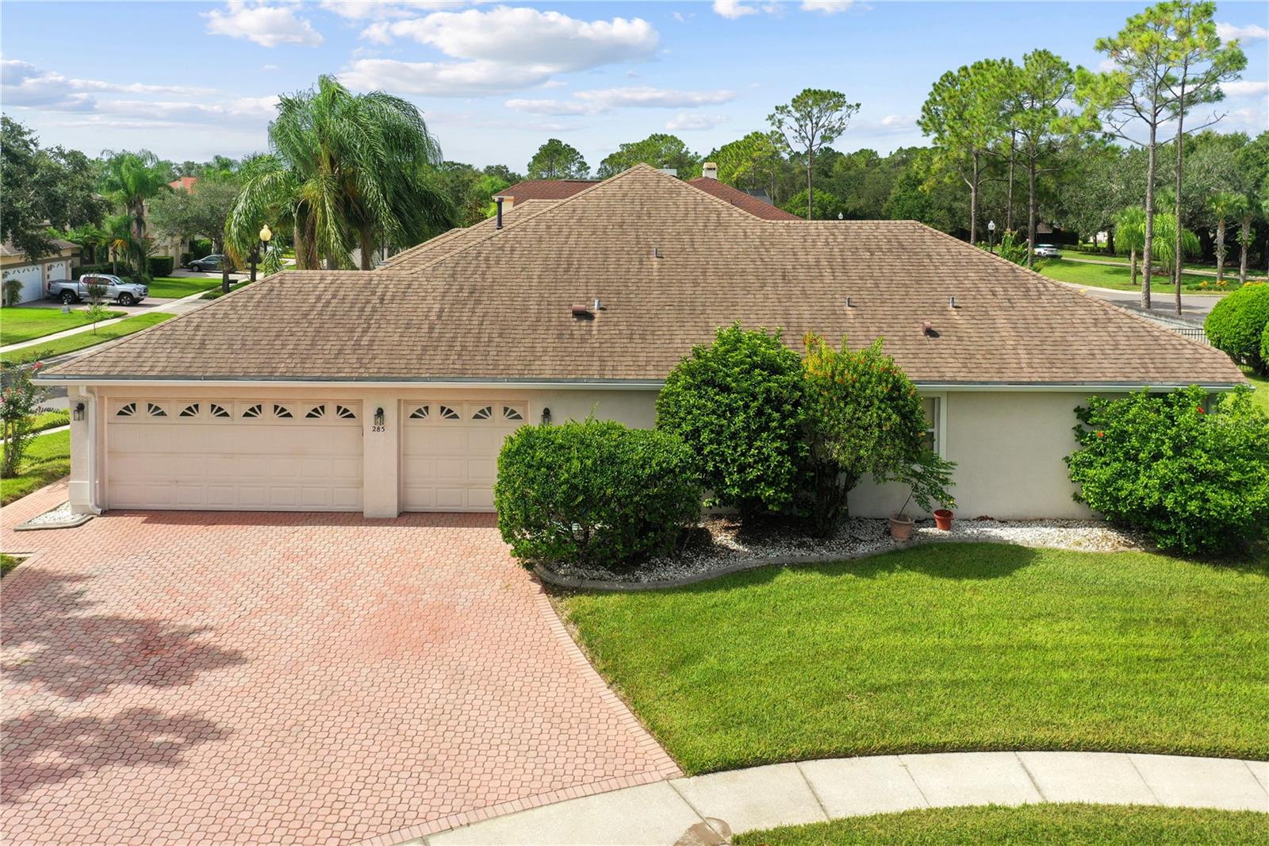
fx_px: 987
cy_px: 423
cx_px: 634
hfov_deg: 65.5
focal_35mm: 28
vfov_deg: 46.4
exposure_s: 1/160
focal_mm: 10.26
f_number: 4.5
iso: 100
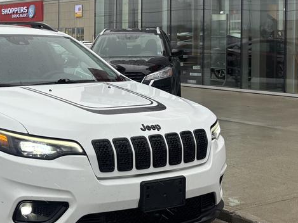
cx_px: 69
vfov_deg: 20.6
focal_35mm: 71
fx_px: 611
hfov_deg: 27.0
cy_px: 55
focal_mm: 5.96
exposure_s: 1/262
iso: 40
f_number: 1.6
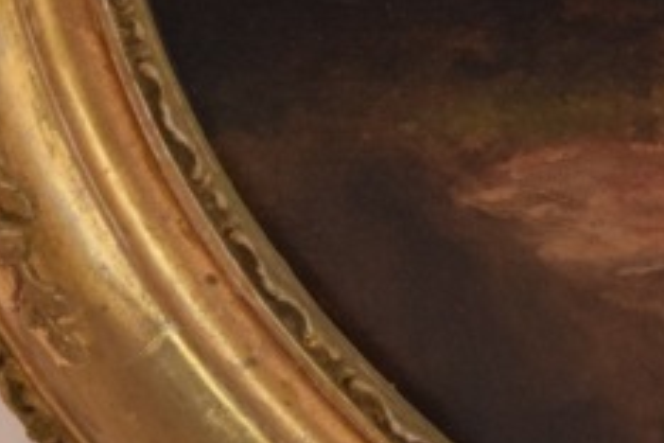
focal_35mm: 218
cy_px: -422
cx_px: 148
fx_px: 4021
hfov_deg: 9.4
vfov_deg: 6.1
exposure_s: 1/60
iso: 2500
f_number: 4.5
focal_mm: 34
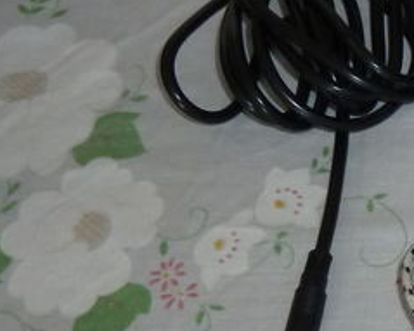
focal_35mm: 102
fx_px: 1249
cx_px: 828
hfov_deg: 15.2
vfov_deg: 15.0
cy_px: 279
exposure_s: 1/30
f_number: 3.3
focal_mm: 4.1
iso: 160
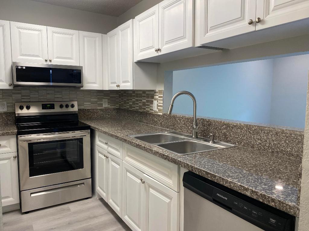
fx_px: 232
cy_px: 116
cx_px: 154
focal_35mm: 26
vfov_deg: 53.1
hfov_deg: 67.3
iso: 125
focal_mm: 4.25
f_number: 1.8
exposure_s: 1/120
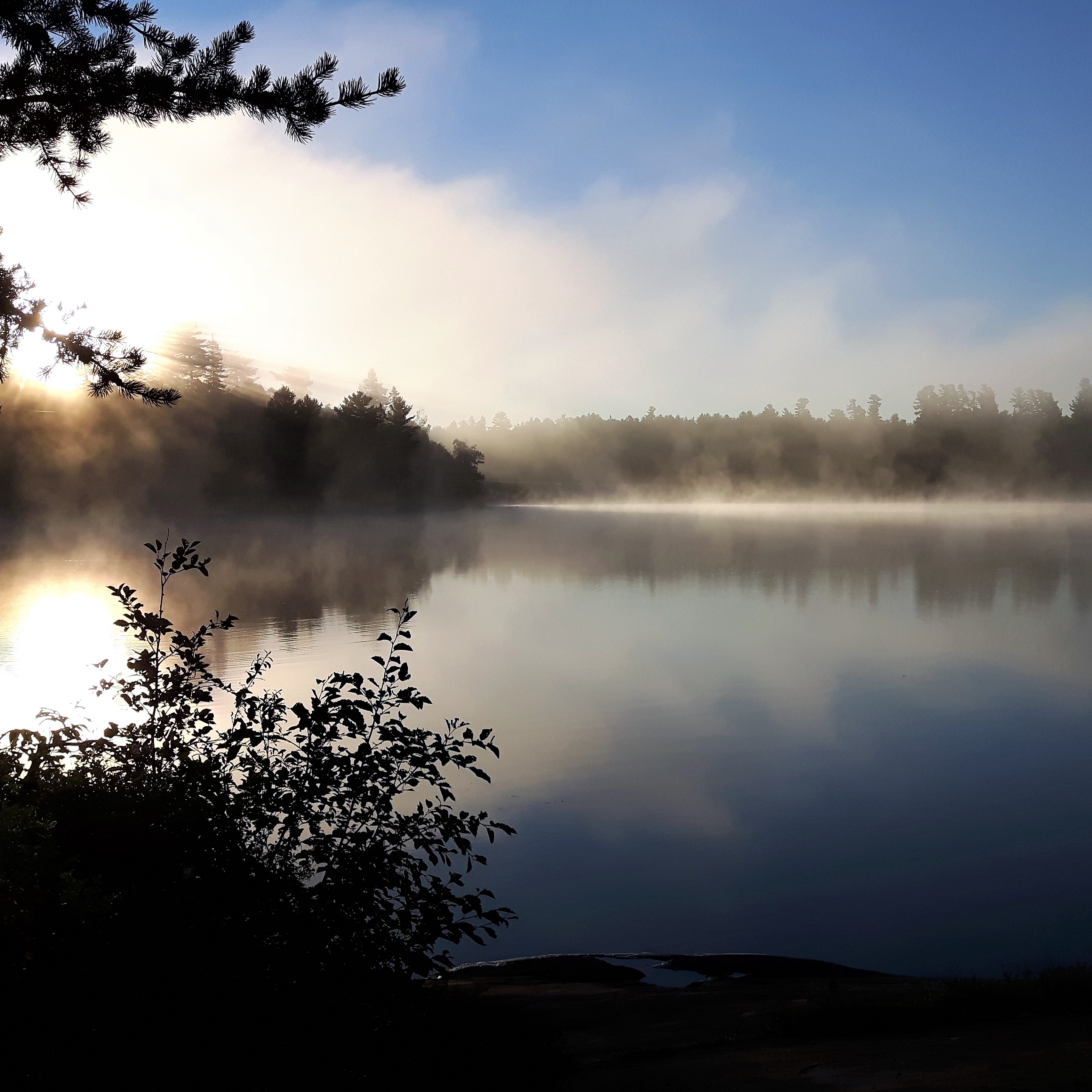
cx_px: 655
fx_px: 1321
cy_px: 542
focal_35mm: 37
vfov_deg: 44.9
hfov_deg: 44.7
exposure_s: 1/2500
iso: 40
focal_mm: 3.7
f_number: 1.9
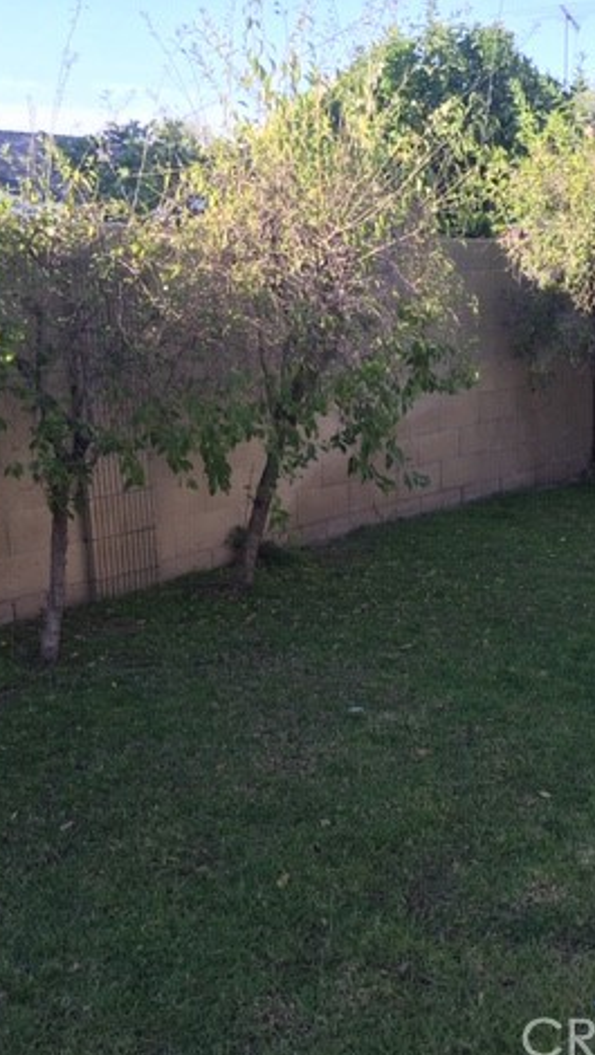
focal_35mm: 43
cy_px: 532
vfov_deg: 47.3
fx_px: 1204
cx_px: 397
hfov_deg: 27.6
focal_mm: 4.15
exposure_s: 1/178
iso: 25
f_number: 2.2
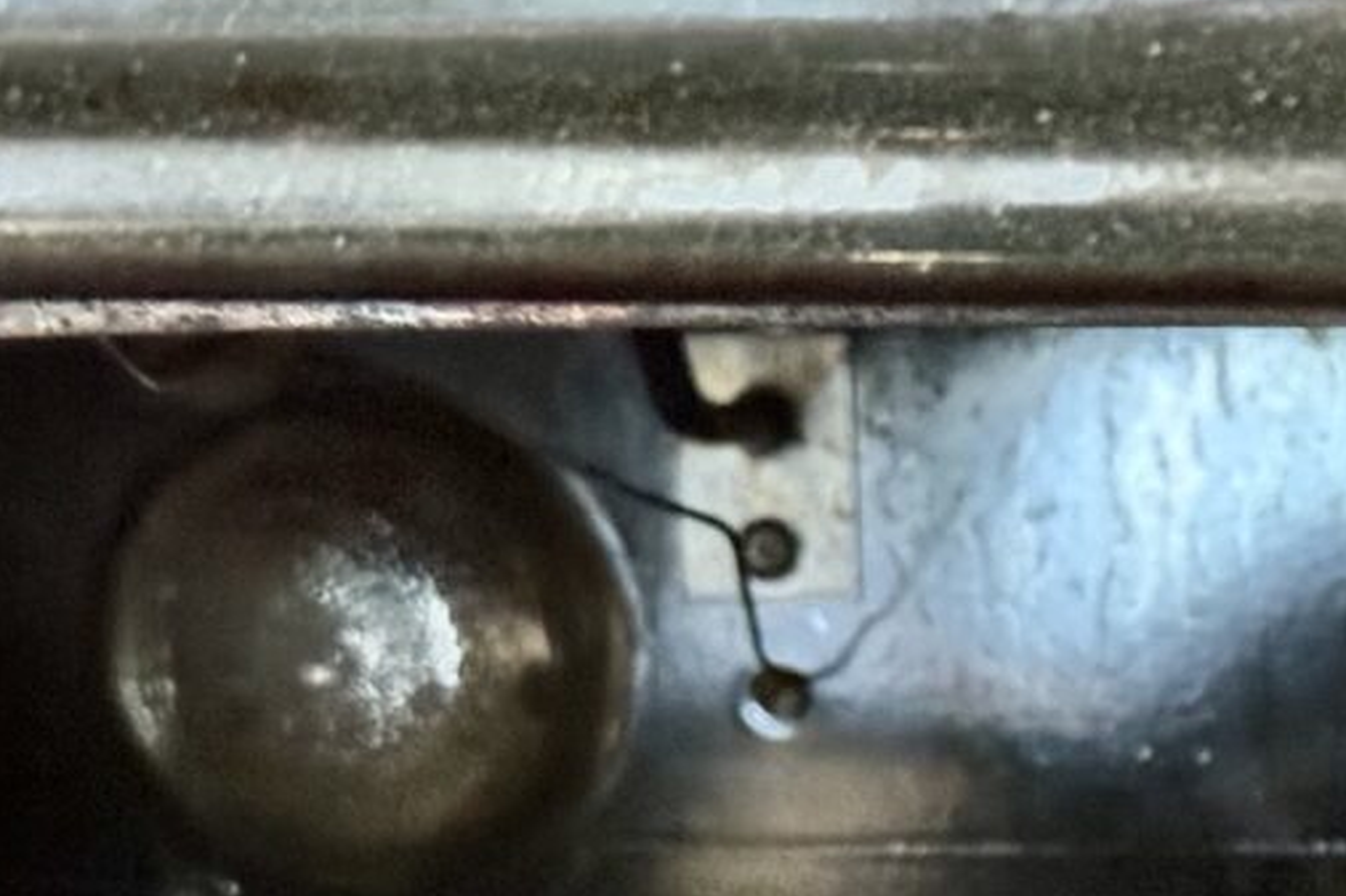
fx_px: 5756
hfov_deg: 12.8
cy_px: 1351
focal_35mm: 154
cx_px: 1873
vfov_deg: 8.7
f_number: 1.78
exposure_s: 1/24
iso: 800
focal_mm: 6.76
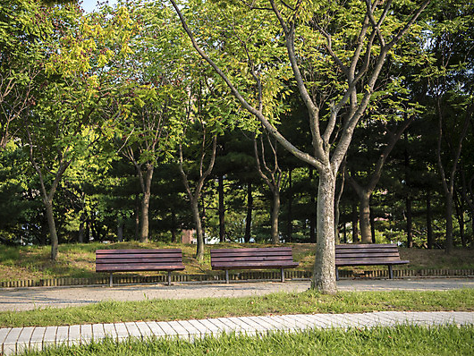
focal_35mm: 50
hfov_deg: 38.1
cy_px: 178
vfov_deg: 29.1
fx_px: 685
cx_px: 216
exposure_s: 1/250
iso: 200
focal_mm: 46
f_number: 2.8
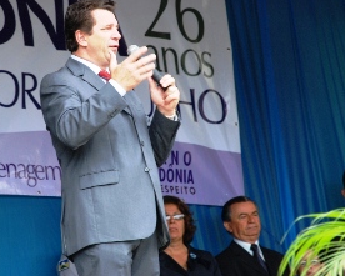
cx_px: 121
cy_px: 116
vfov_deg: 5.6
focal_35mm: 276
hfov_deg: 7.0
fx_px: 2816
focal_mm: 135
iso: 400
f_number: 5.6
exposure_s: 1/160
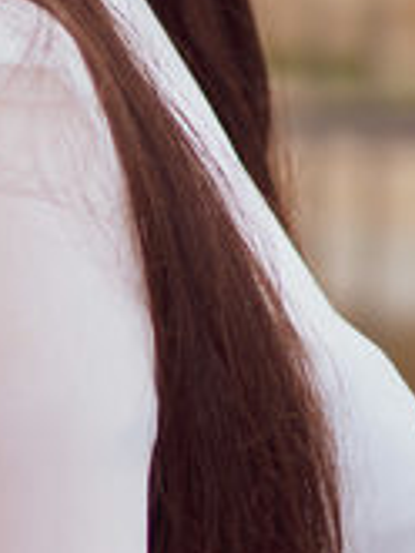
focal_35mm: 327
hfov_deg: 4.5
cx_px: 10
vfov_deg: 6.0
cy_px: -57
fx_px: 5220
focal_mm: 45
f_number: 1.8
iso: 200
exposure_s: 1/640
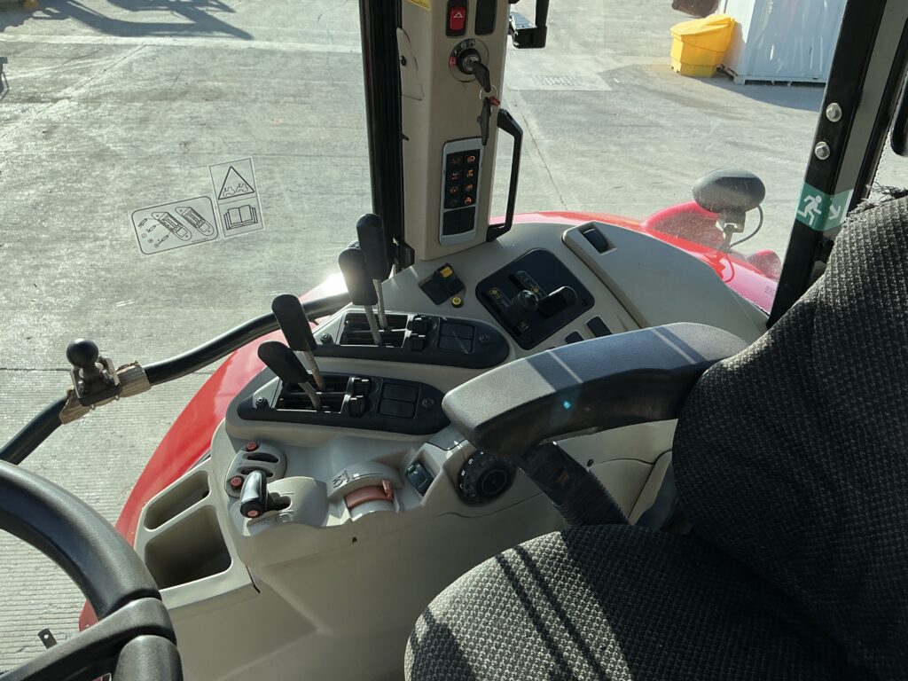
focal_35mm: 28
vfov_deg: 49.7
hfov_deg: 63.4
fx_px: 734
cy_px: 340
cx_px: 454
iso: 25
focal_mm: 3
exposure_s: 1/540
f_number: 1.8
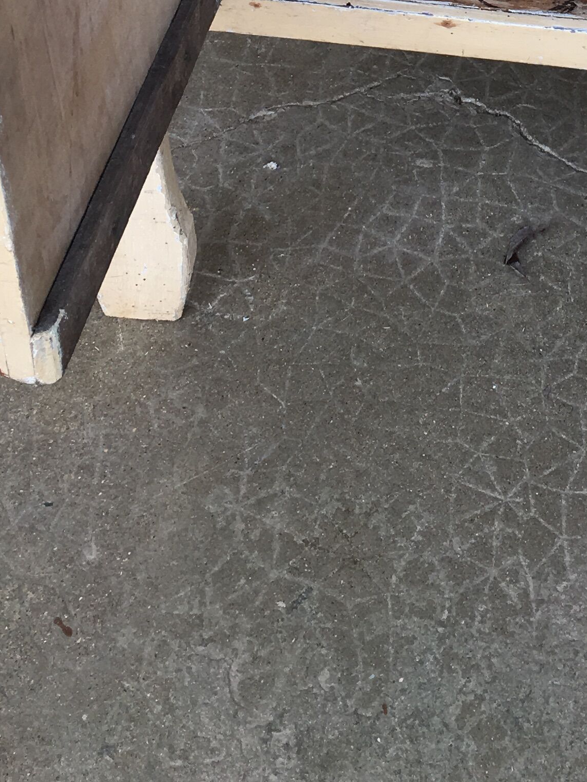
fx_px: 1741
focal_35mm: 77
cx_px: 440
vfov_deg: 22.9
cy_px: -198
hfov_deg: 19.0
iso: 25
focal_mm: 4.15
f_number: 2.2
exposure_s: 1/106
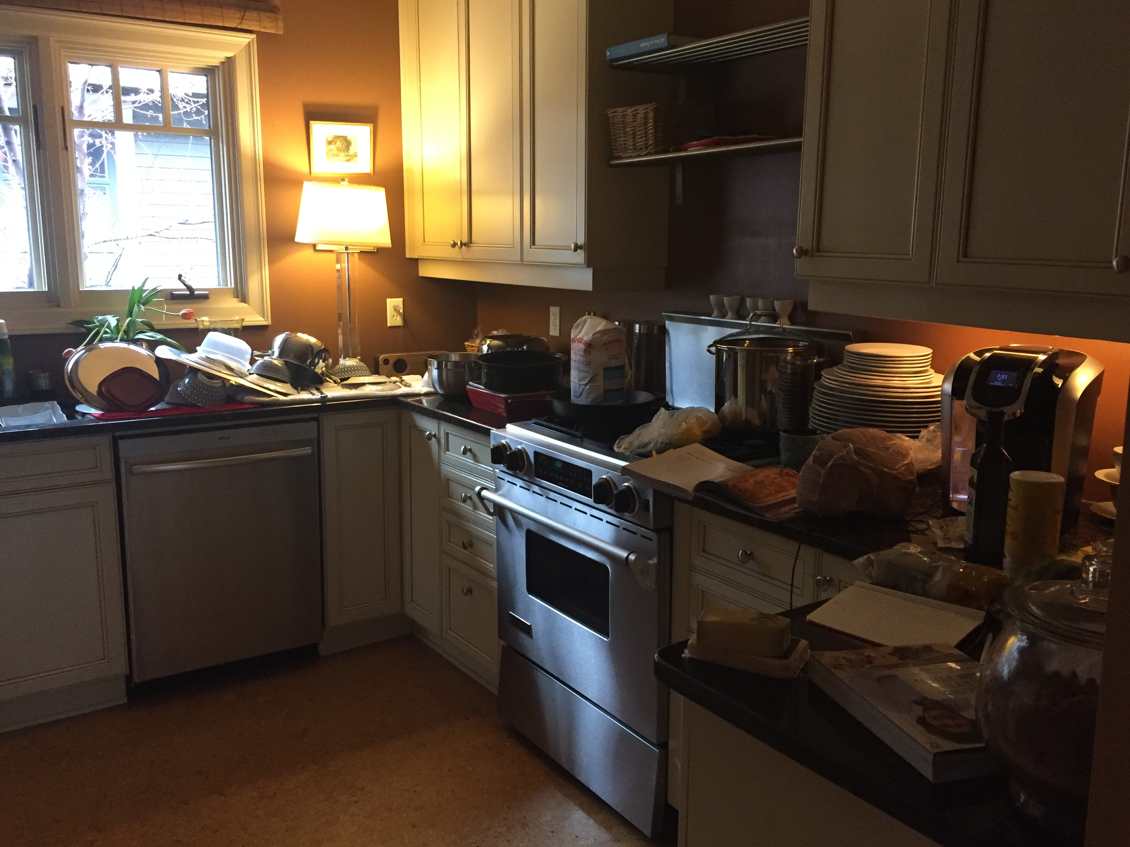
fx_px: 979
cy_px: 411
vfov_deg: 46.8
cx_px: 582
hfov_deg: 60.0
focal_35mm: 30
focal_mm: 4.15
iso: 250
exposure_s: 1/30
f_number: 2.2
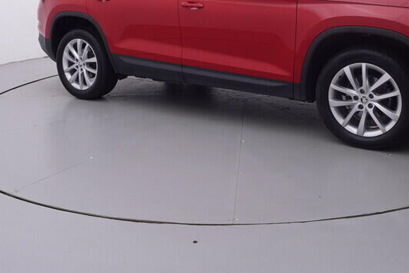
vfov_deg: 30.0
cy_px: 29
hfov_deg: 45.2
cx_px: 246
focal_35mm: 43
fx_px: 488
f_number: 5
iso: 200
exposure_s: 1/80
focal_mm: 15
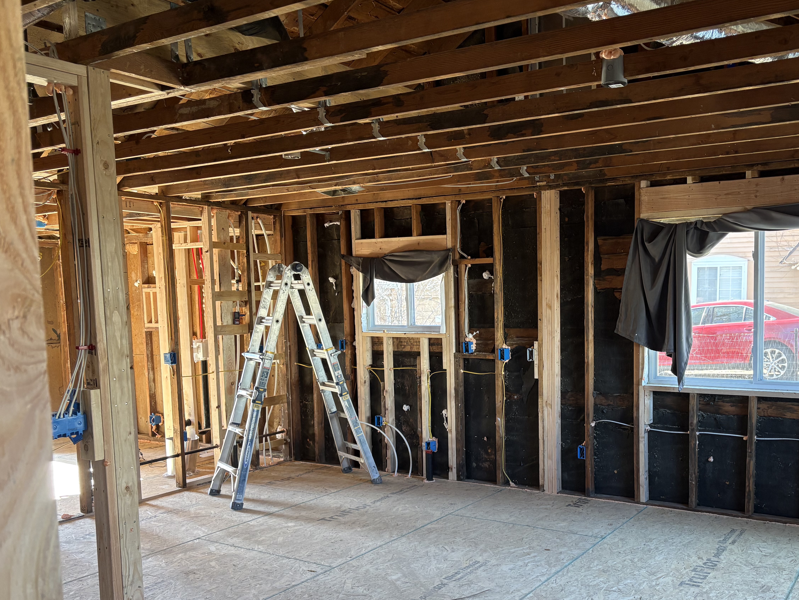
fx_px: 762
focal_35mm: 33
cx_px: 501
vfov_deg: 42.7
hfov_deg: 54.7
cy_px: 370
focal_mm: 5.96
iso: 125
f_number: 1.6
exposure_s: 1/86
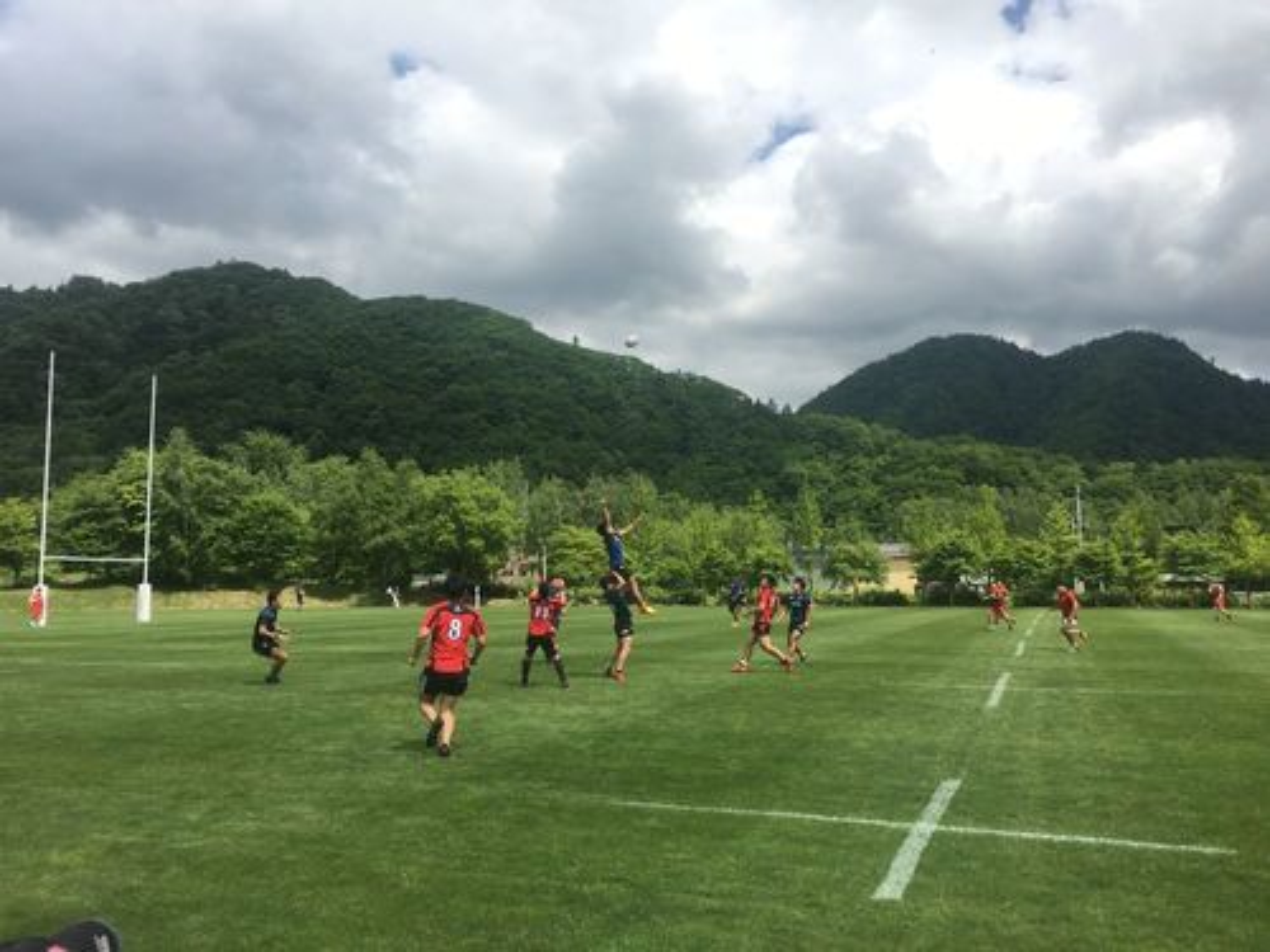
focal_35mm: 29
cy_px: 476
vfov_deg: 48.2
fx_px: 1064
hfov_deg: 61.7
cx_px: 635
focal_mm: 4.15
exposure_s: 1/1304
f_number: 2.2
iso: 25
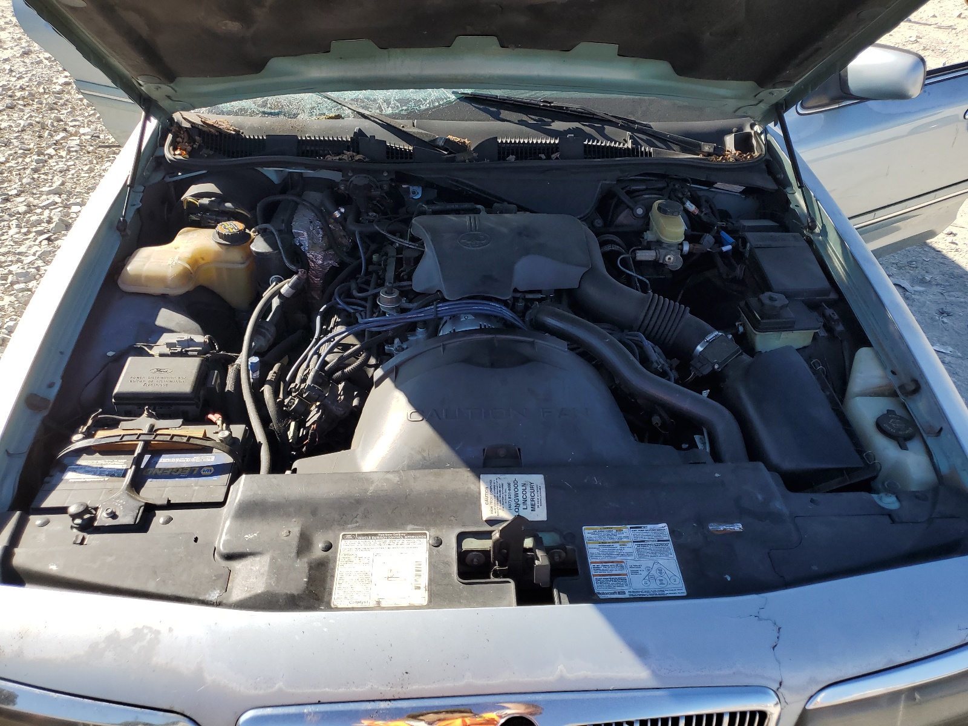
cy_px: 363
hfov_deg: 67.3
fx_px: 727
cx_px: 484
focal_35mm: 26
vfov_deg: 53.1
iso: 50
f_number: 1.5
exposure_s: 1/1250
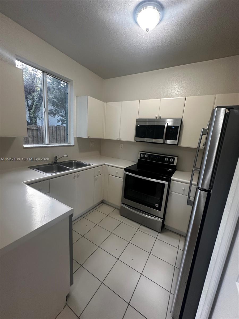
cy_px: 160
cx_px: 120
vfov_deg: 102.1
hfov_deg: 85.7
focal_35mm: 14
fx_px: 129
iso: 200
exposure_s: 1/60
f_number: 2.2
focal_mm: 2.22
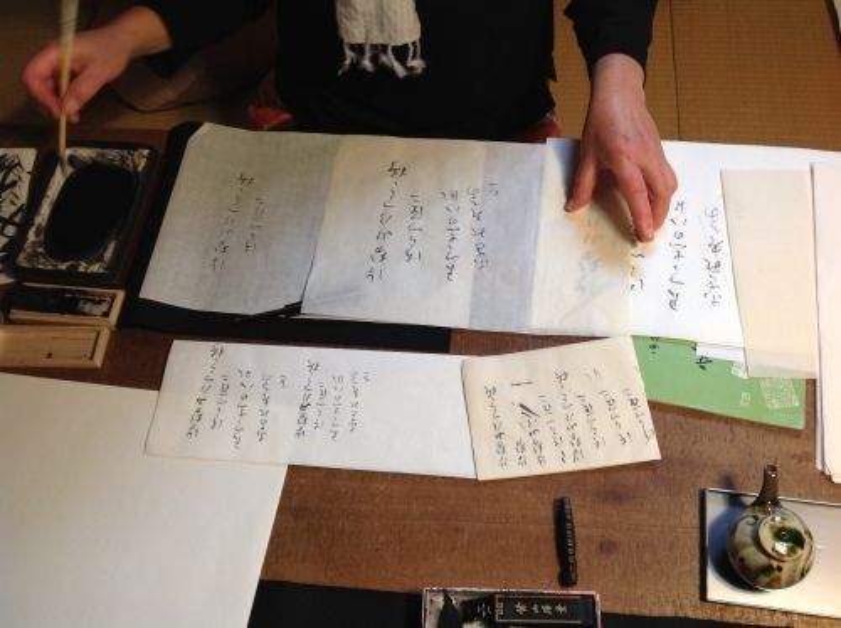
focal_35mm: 35
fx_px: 849
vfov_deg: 40.6
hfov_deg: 52.7
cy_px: 314
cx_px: 420
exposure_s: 1/17
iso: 50
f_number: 2.4
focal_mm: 4.28
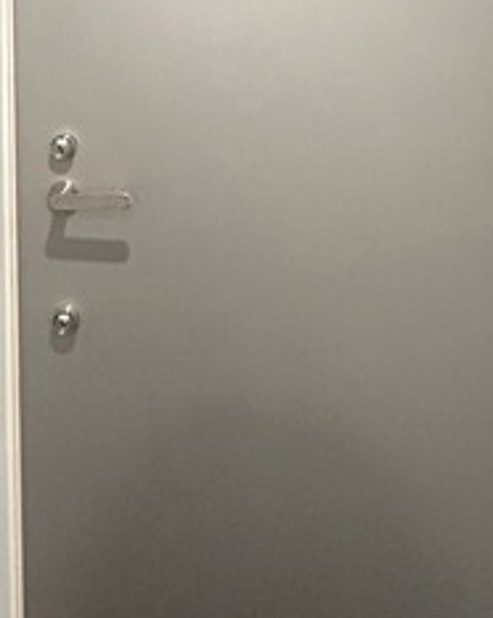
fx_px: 858
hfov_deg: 32.0
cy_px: 58
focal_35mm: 47
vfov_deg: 37.0
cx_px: 204
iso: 1600
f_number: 2.4
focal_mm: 1.54
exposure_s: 1/50
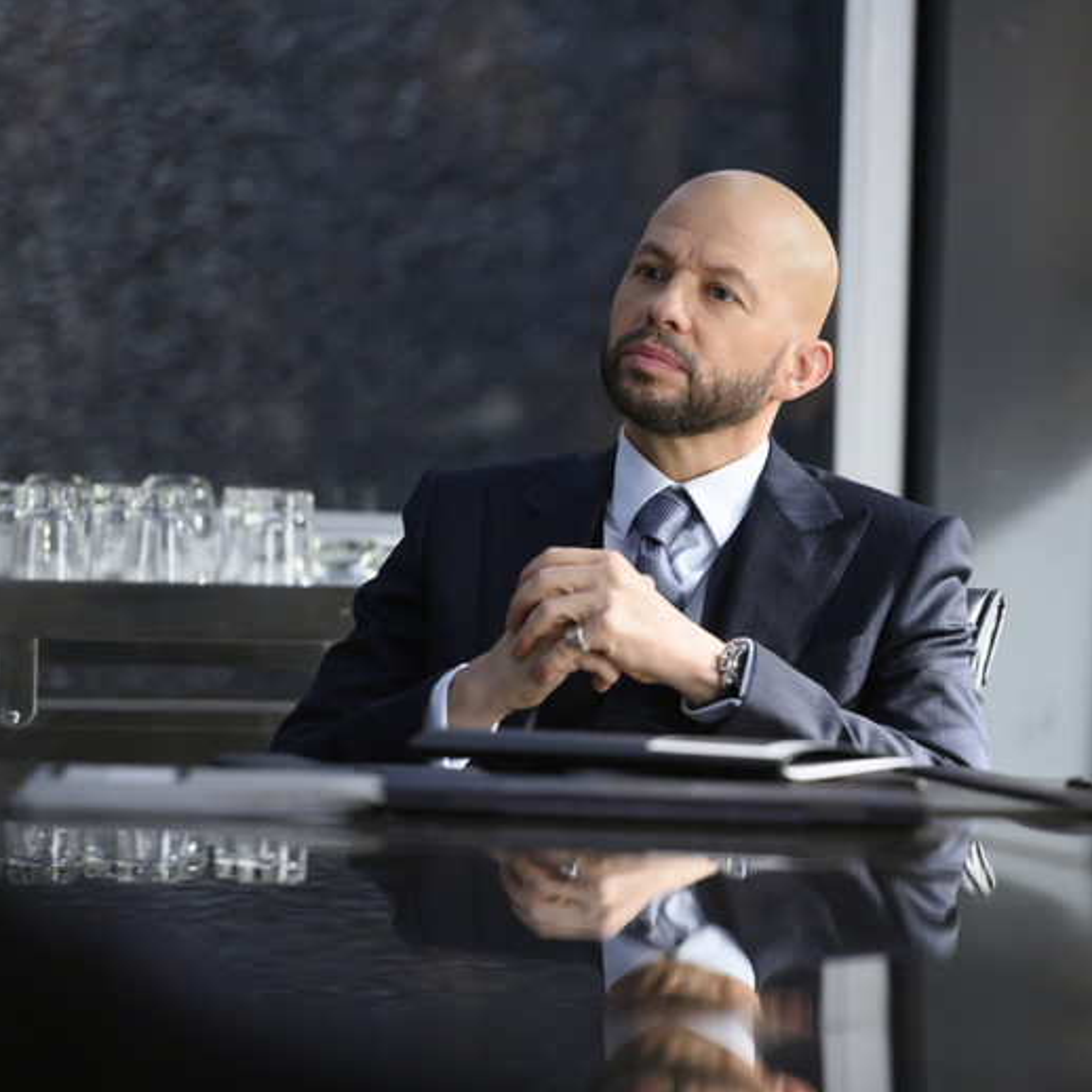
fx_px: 9137
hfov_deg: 6.8
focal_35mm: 256
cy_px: 546
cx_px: 738
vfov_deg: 6.8
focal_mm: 200
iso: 2500
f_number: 2.8
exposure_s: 1/100
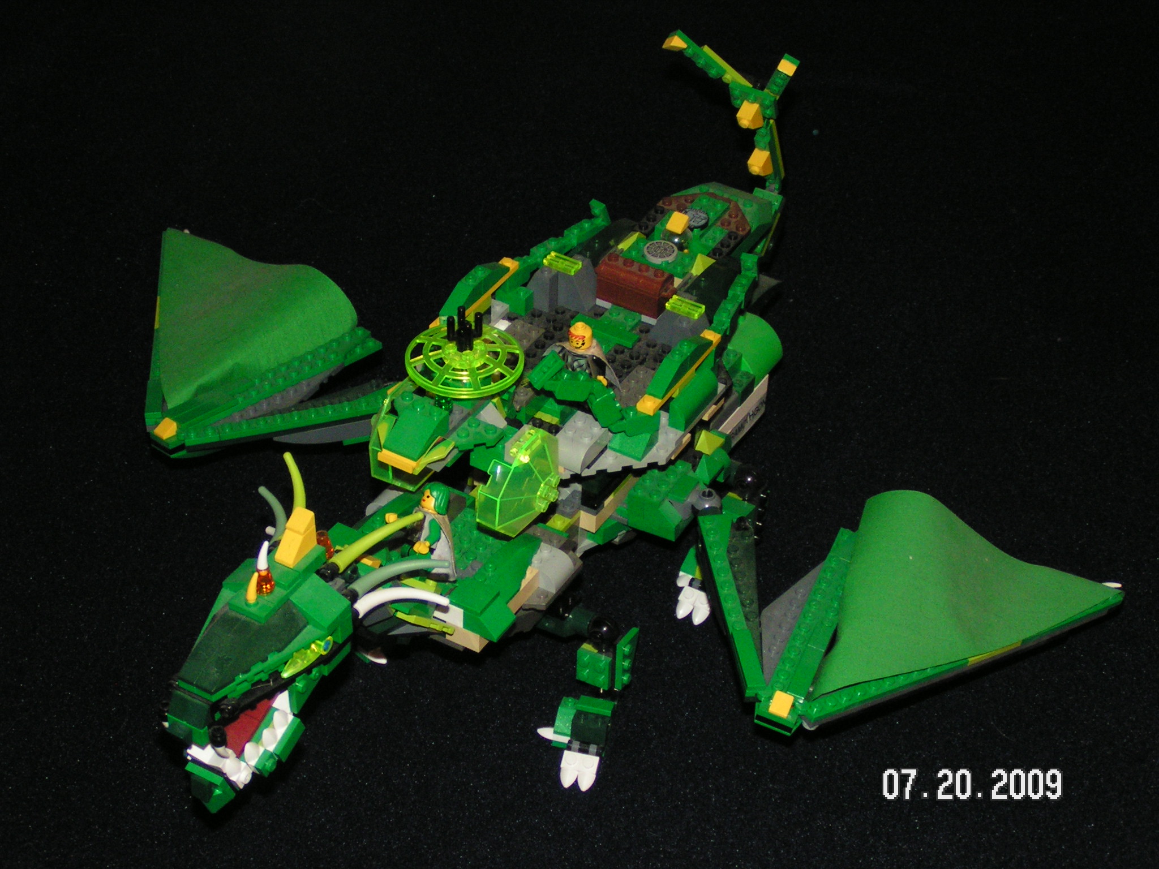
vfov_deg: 21.6
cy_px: 434
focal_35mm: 68
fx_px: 2277
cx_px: 580
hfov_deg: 28.6
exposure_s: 1/80
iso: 200
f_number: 3.2
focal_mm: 10.5
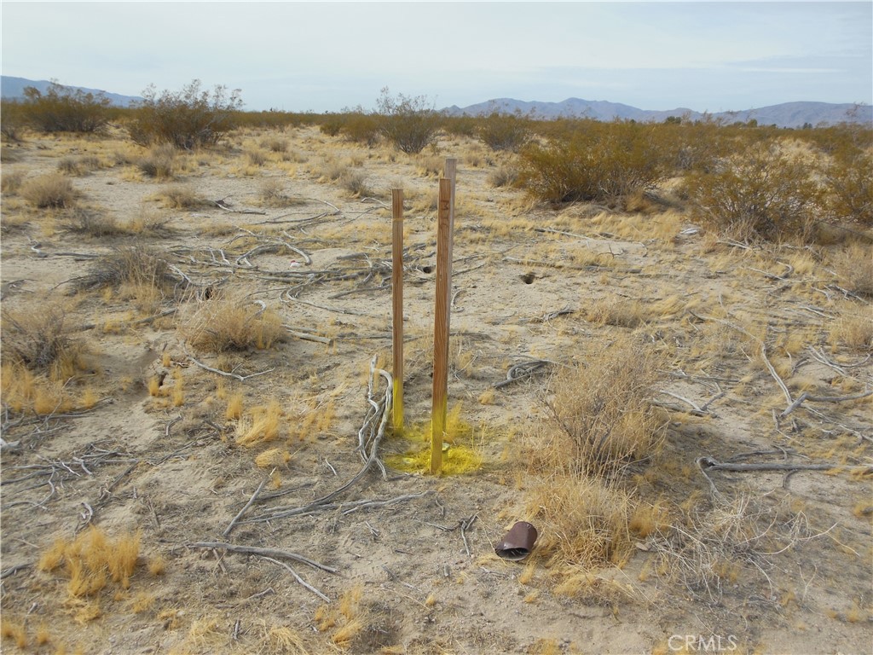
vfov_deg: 48.2
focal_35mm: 29
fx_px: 731
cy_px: 328
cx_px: 436
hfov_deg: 61.7
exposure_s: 1/1250
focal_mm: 5.2
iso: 125
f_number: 3.3
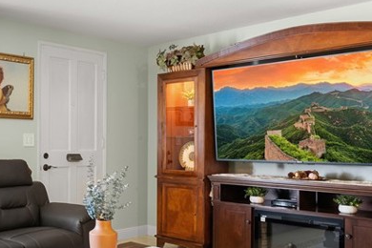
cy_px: 147
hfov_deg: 43.2
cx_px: 52
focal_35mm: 42
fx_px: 434
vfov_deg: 31.8
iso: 640
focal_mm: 16
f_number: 9
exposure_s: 1.3
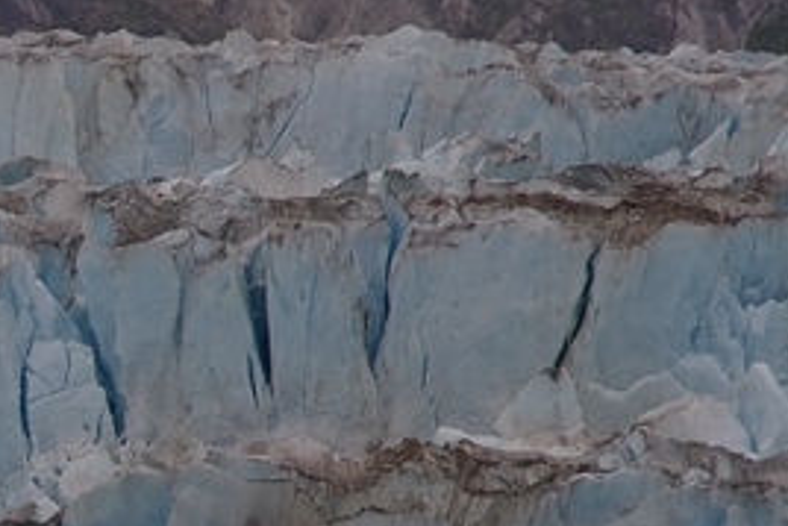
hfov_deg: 3.6
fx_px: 12549
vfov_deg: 2.4
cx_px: -459
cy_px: 564
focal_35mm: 573
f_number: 4
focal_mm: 120
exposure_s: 1/250
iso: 125
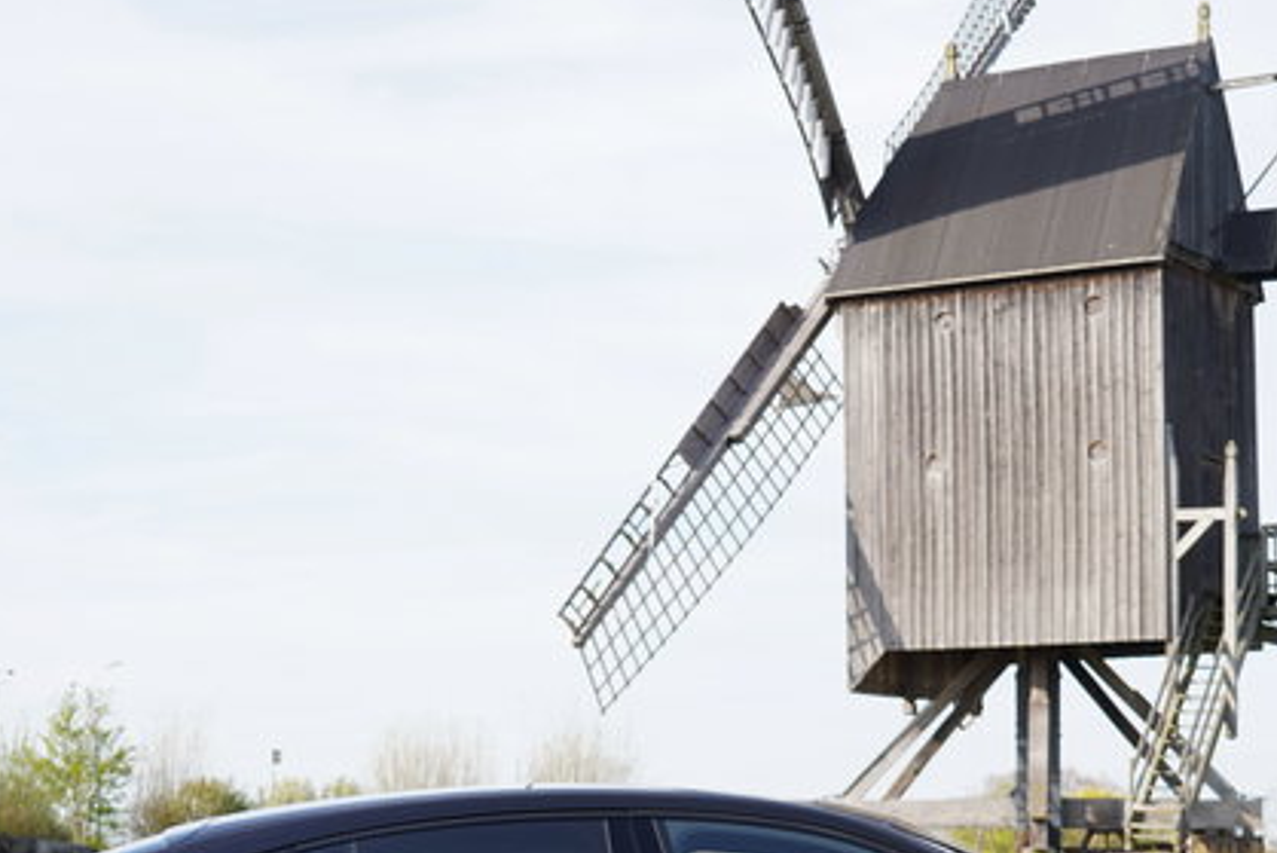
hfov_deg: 25.6
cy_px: 758
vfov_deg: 17.1
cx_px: 745
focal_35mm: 79
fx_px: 2803
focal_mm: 43
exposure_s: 1/400
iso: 100
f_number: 4
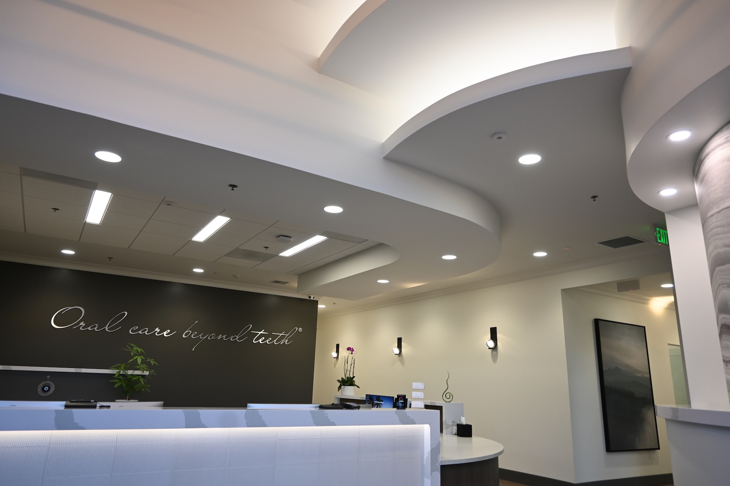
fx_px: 487
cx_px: 365
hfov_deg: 73.7
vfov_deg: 53.1
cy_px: 243
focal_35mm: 24
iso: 320
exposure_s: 1/80
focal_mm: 16
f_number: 4.5
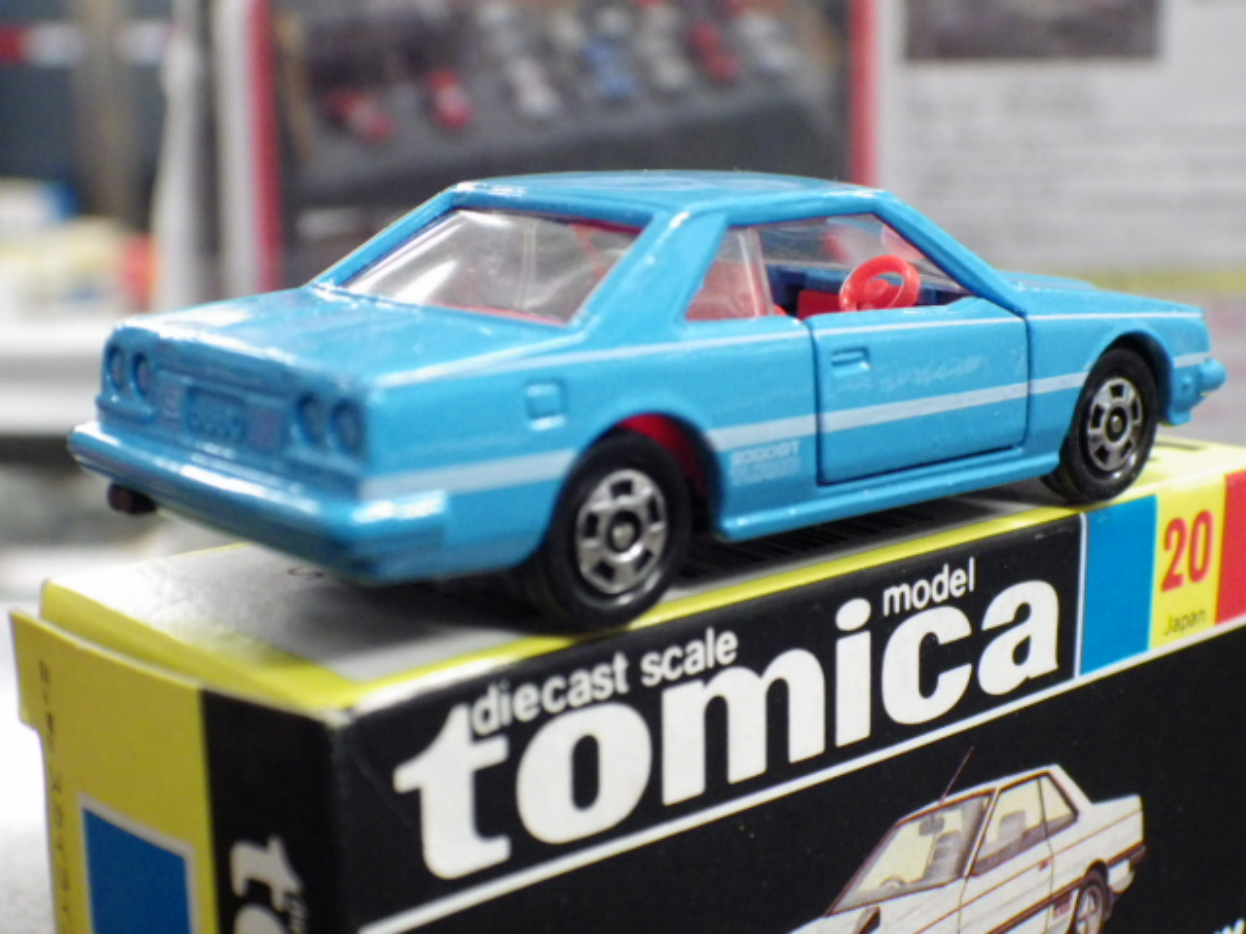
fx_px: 2124
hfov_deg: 32.7
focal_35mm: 59
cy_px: 467
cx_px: 623
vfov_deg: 24.8
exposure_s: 1/30
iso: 800
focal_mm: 10.7
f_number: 4
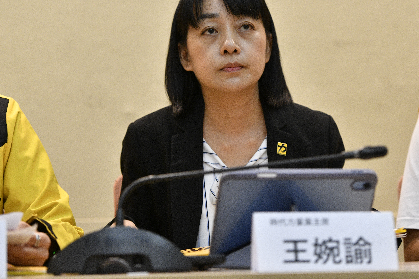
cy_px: 98
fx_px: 1850
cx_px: 232
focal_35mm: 159
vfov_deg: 8.6
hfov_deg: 12.9
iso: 1600
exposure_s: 1/125
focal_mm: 122
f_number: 2.8
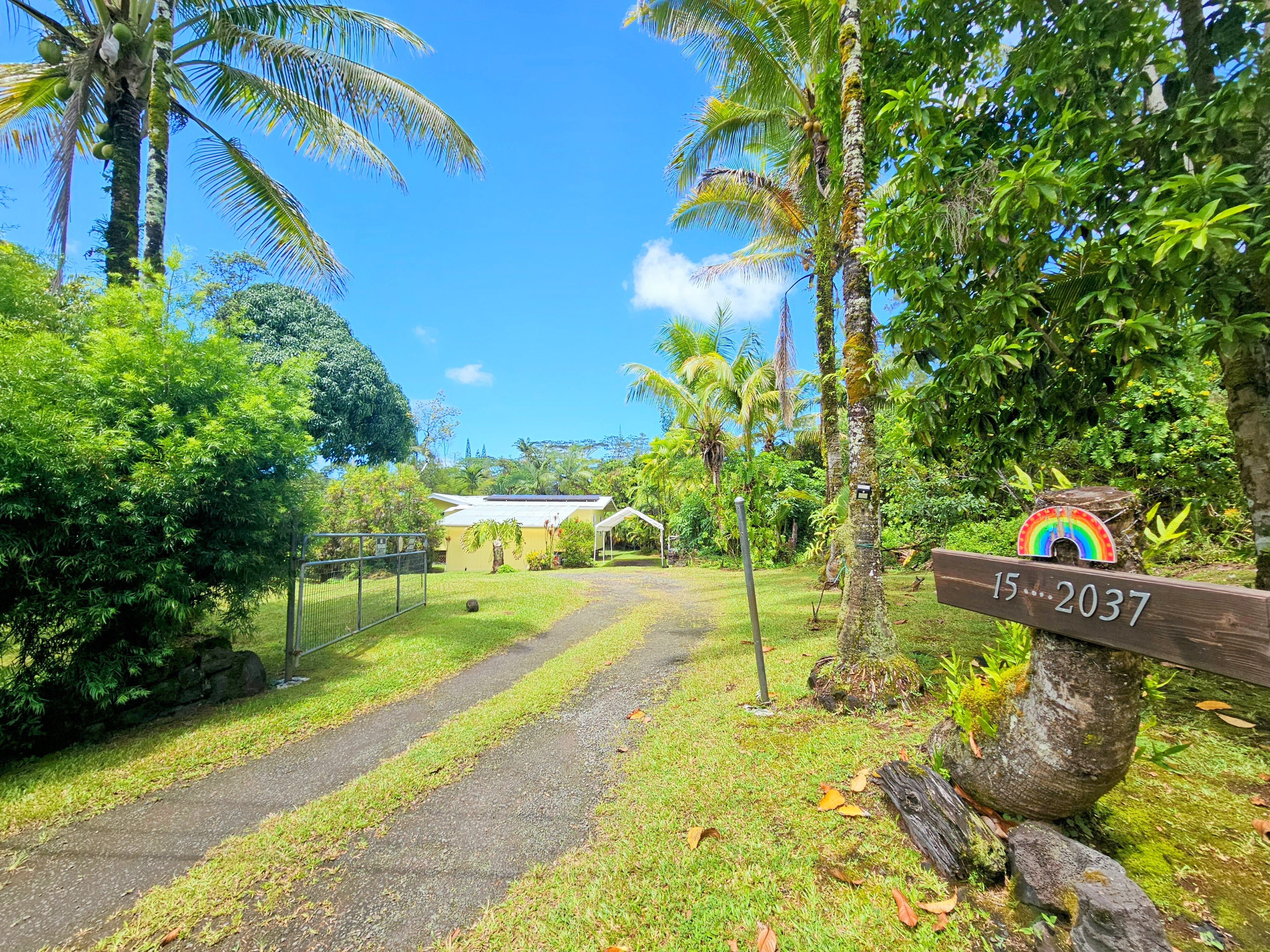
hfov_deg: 106.2
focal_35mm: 13
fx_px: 477
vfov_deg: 89.9
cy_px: 476
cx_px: 635
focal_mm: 2.2
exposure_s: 1/1061
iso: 50
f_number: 2.2
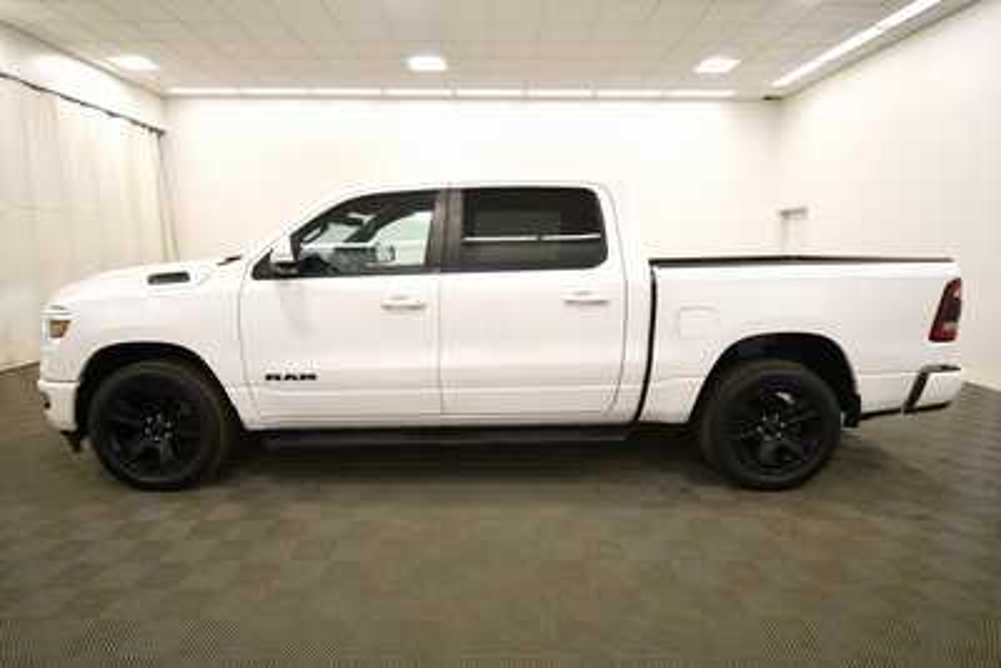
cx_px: 500
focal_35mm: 19
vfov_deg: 64.6
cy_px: 334
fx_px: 528
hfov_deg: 86.9
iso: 720
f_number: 4.8
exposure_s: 1/250
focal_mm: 13
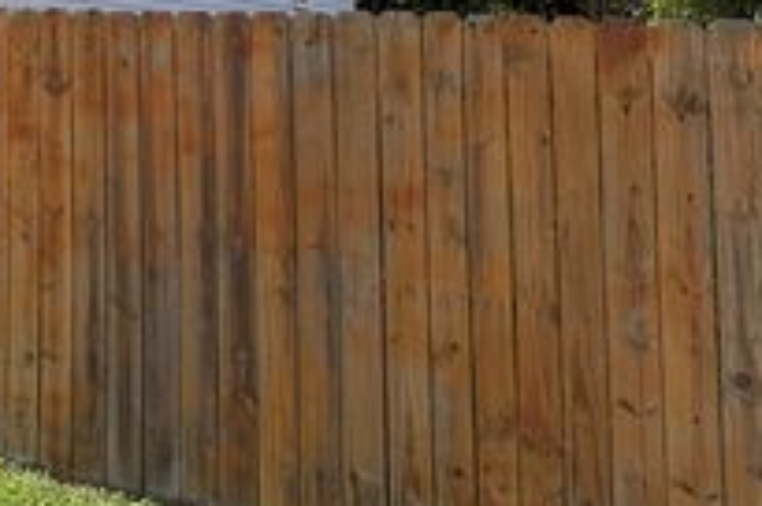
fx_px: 1289
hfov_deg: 29.6
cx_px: -78
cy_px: -125
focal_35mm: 61
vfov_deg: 20.5
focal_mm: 6.76
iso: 125
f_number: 1.78
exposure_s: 1/3425
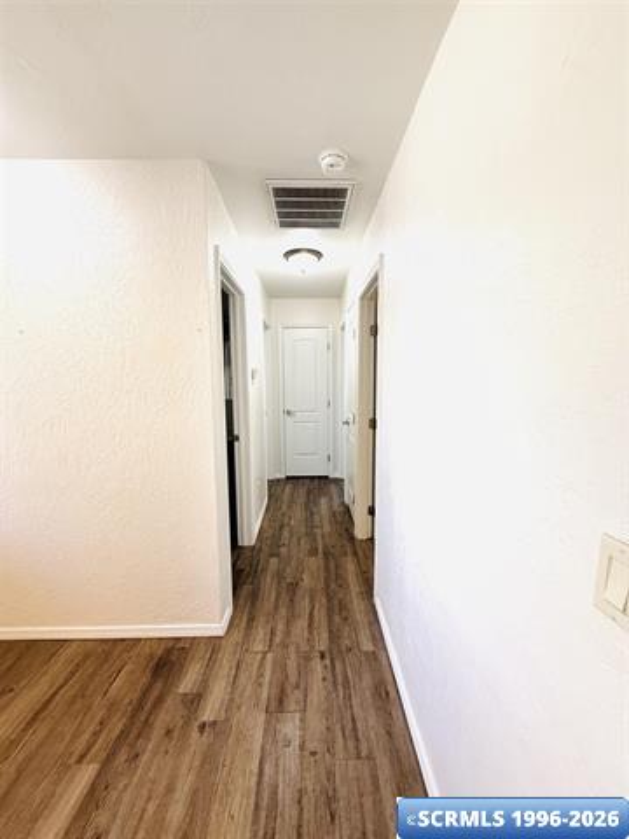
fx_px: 339
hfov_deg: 85.7
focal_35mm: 14
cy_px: 420
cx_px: 314
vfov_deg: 102.1
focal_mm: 2.22
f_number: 2.2
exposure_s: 1/120
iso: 200
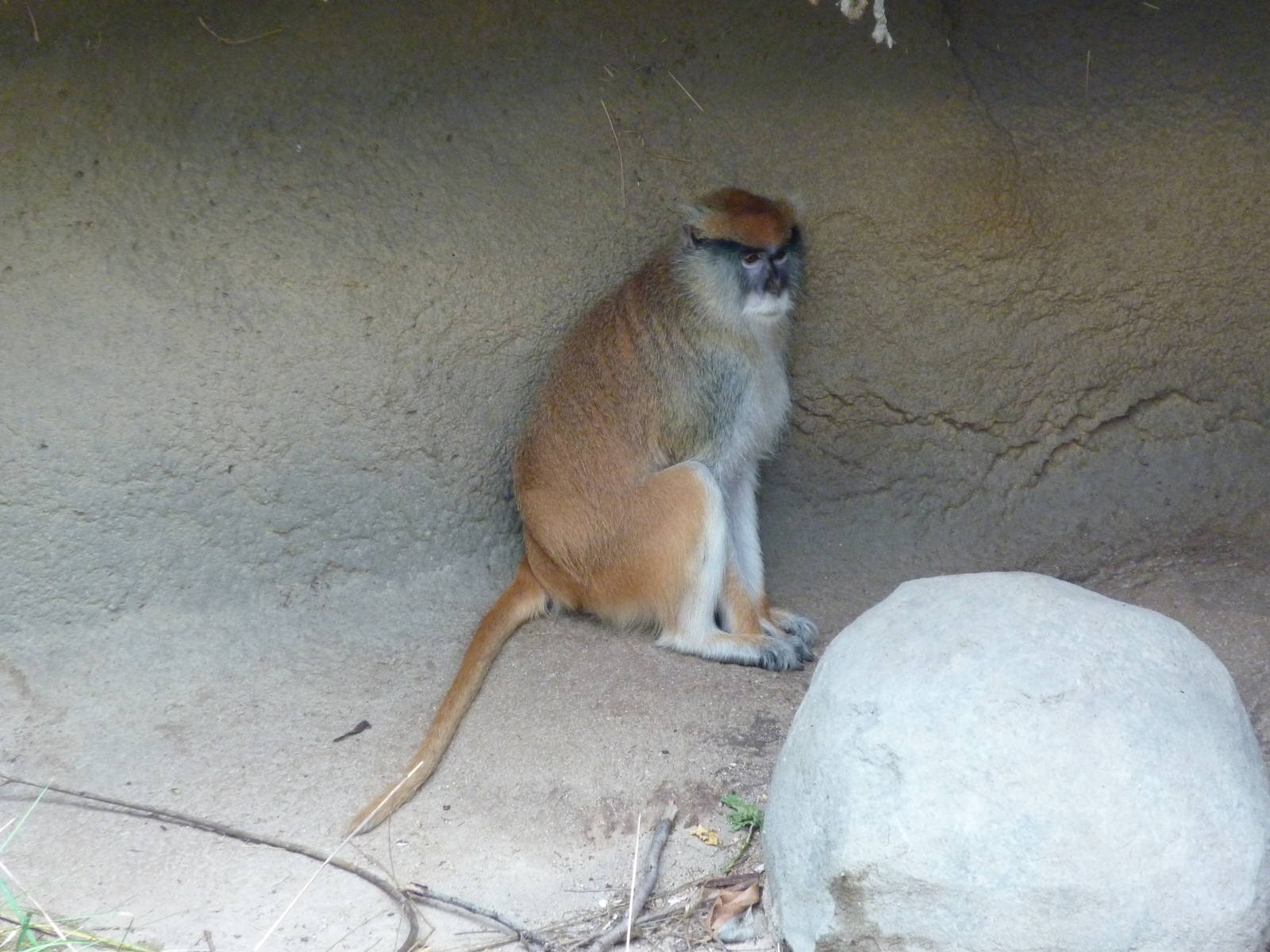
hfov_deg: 6.6
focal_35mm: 300
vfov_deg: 5.0
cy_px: 476
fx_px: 11006
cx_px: 635
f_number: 4.9
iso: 400
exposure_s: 1/60
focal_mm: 49.2
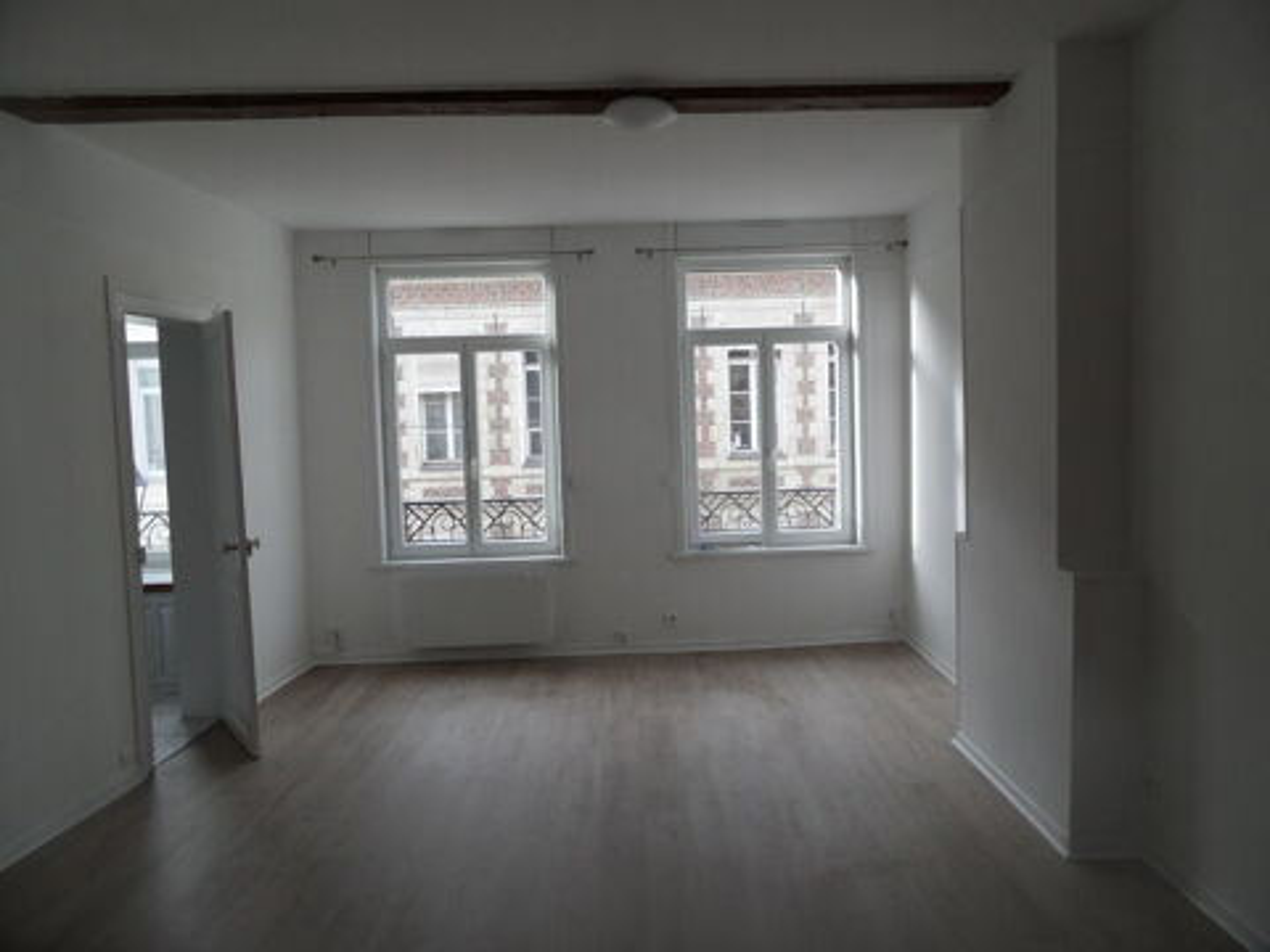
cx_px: 635
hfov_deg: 71.6
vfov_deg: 56.8
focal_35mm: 24
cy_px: 476
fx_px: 881
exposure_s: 1/90
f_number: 3.2
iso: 80
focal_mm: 3.9
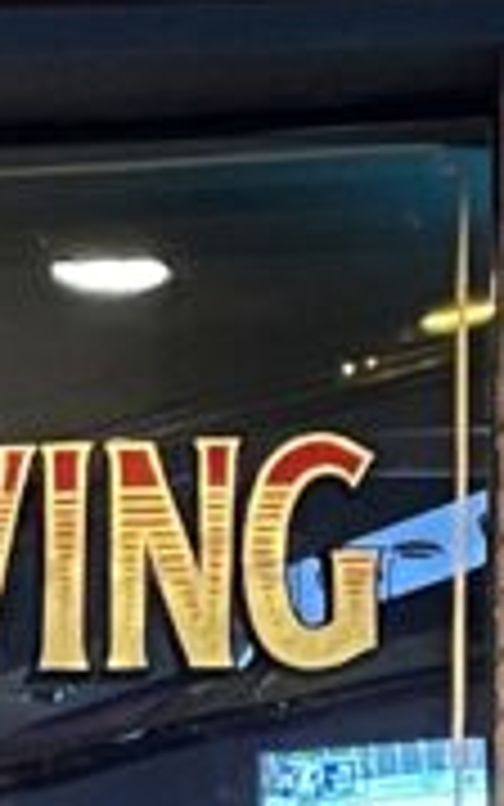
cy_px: 1171
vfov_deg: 8.7
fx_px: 5182
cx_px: -162
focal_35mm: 236
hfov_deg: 5.5
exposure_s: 1/30
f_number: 1.6
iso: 640
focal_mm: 4.2
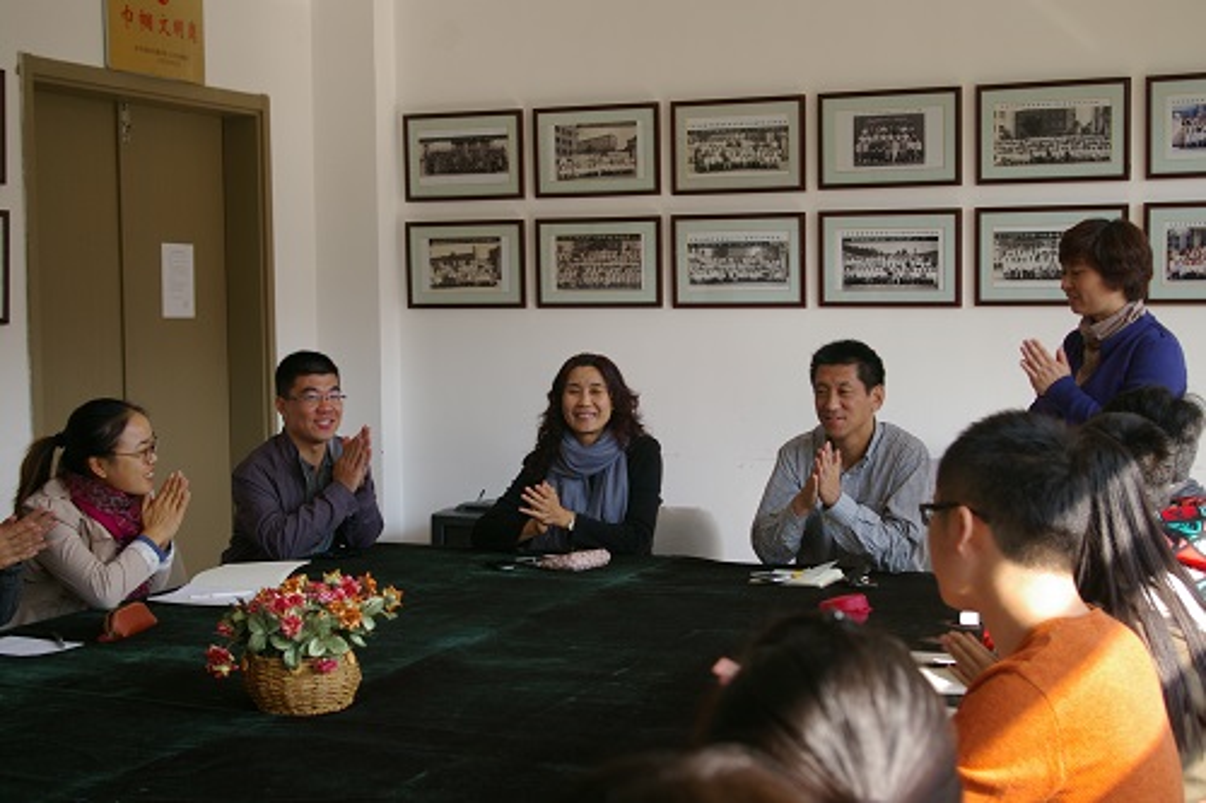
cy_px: 402
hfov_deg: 37.9
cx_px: 603
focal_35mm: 52
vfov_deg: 25.7
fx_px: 1758
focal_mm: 35
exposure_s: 1/90
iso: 200
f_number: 5.6
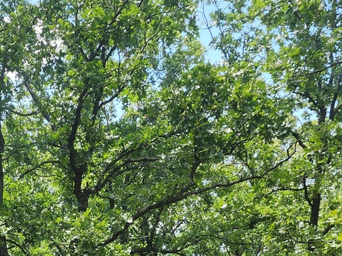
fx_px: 701
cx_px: 115
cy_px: 322
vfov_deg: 19.3
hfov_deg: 27.3
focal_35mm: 71
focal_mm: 6.4
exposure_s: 1/248
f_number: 1.8
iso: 12
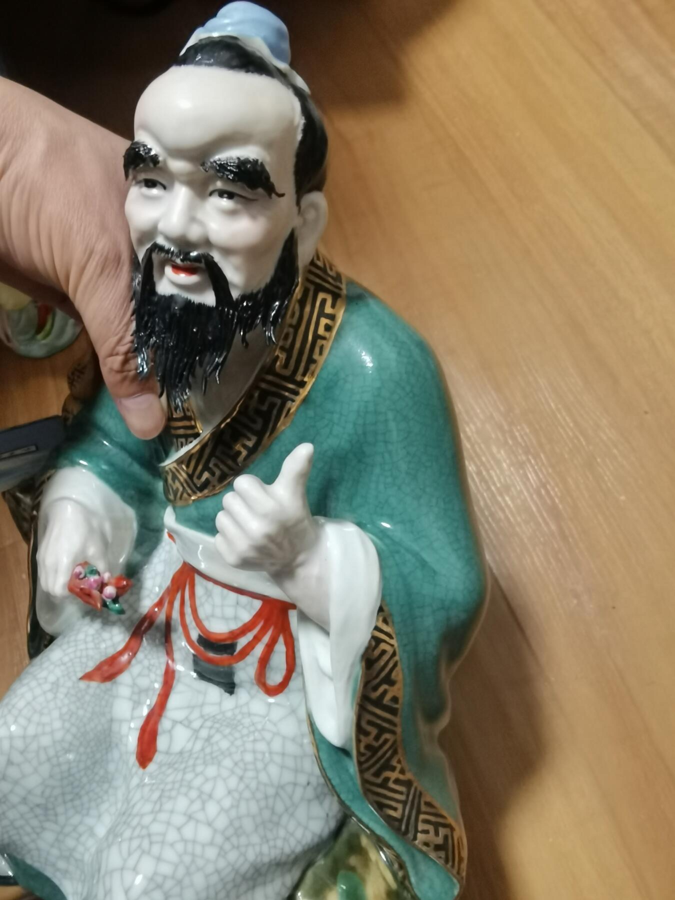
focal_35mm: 27
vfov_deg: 65.3
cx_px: 338
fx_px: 702
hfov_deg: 51.4
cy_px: 450
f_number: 2.2
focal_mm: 2.26
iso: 1250
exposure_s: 1/16.7
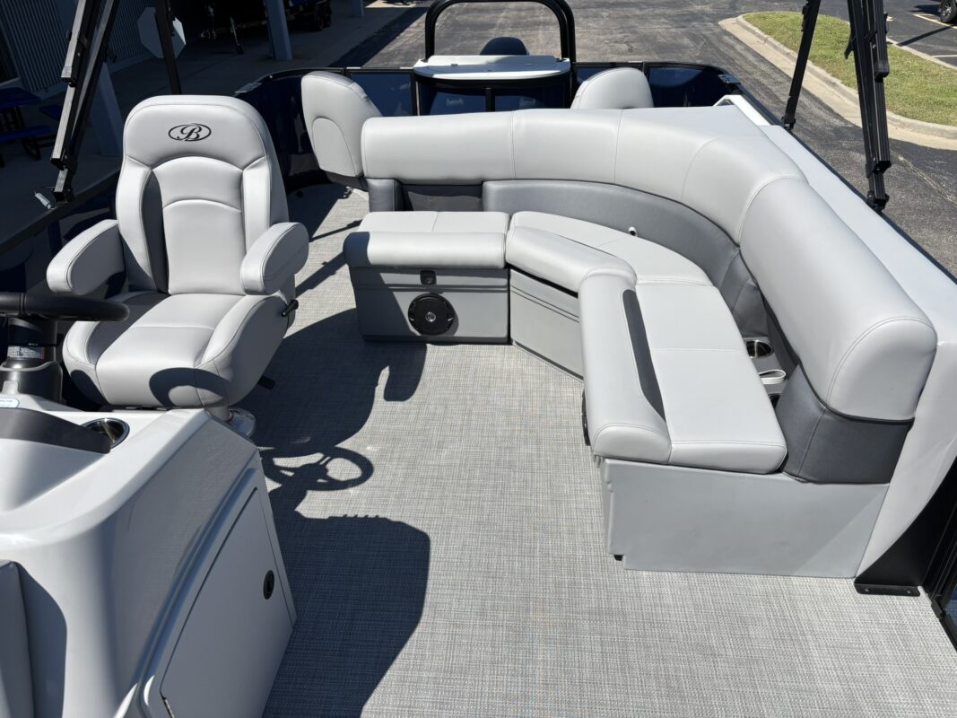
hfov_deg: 67.3
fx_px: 719
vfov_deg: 53.1
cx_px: 478
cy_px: 359
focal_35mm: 26
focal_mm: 5.96
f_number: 1.6
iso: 50
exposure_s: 1/4255
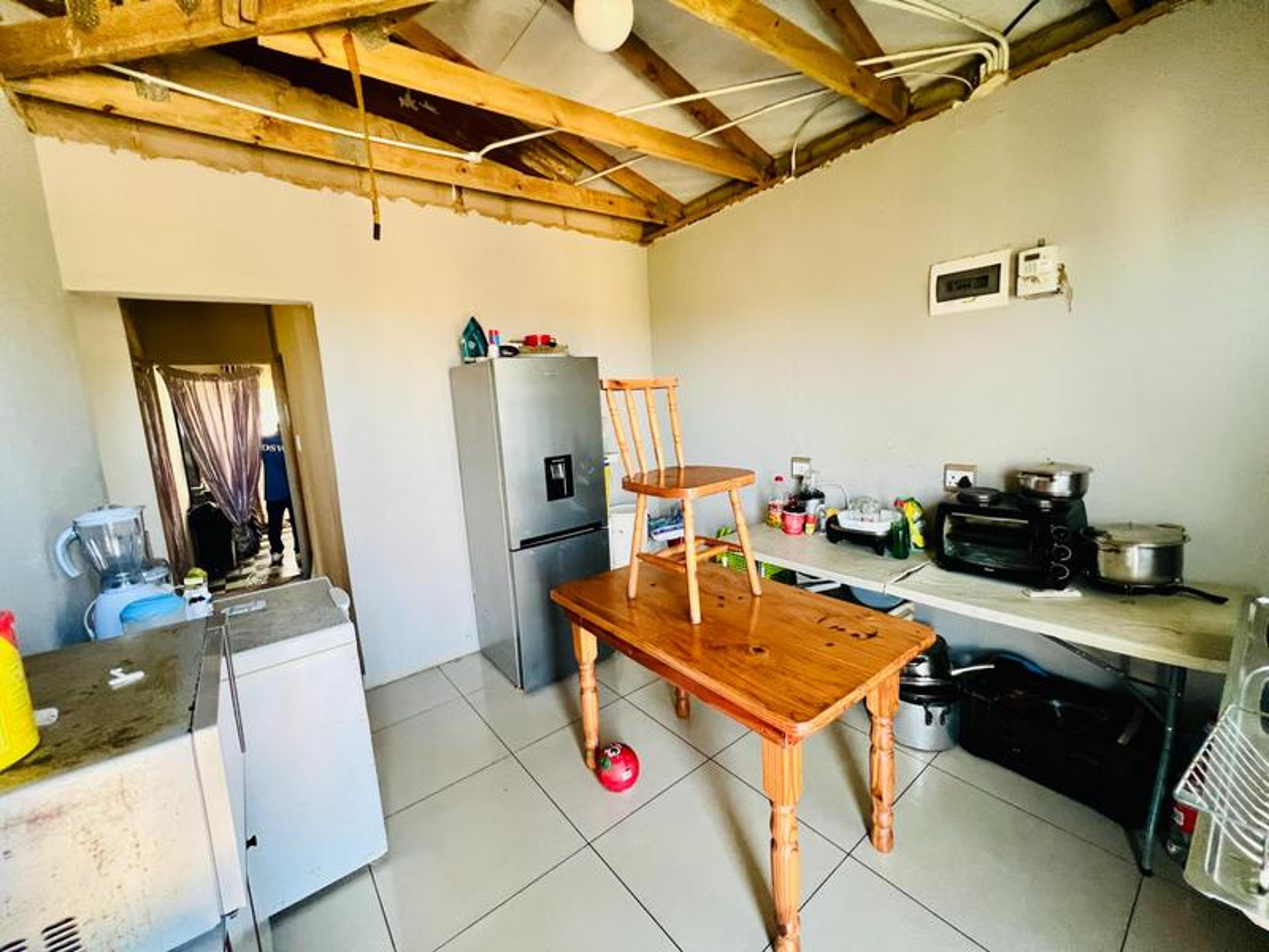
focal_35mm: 13
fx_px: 477
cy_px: 476
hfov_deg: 106.2
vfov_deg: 89.9
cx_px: 634
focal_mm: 1.57
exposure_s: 1/64
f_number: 1.8
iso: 250
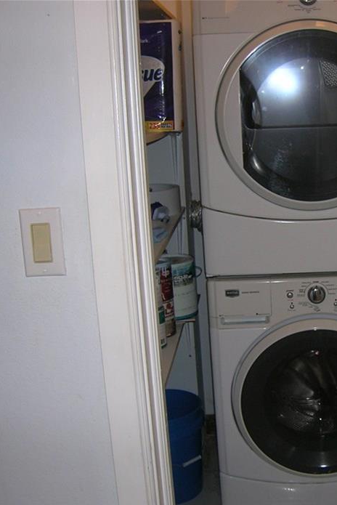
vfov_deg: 38.1
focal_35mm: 52
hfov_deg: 25.1
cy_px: 277
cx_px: 312
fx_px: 729
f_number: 2.9
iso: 50
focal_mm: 5.7
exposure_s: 1/60.1
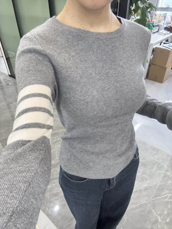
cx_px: 86
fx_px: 152
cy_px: 114
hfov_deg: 58.9
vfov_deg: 73.9
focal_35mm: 23
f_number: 1.9
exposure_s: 1/50
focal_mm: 2.69
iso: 250
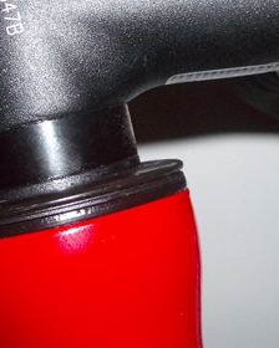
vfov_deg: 24.0
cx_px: 187
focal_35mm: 78
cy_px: 65
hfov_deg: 19.6
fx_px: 805
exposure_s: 1/60
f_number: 4.3
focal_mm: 5.8
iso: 100
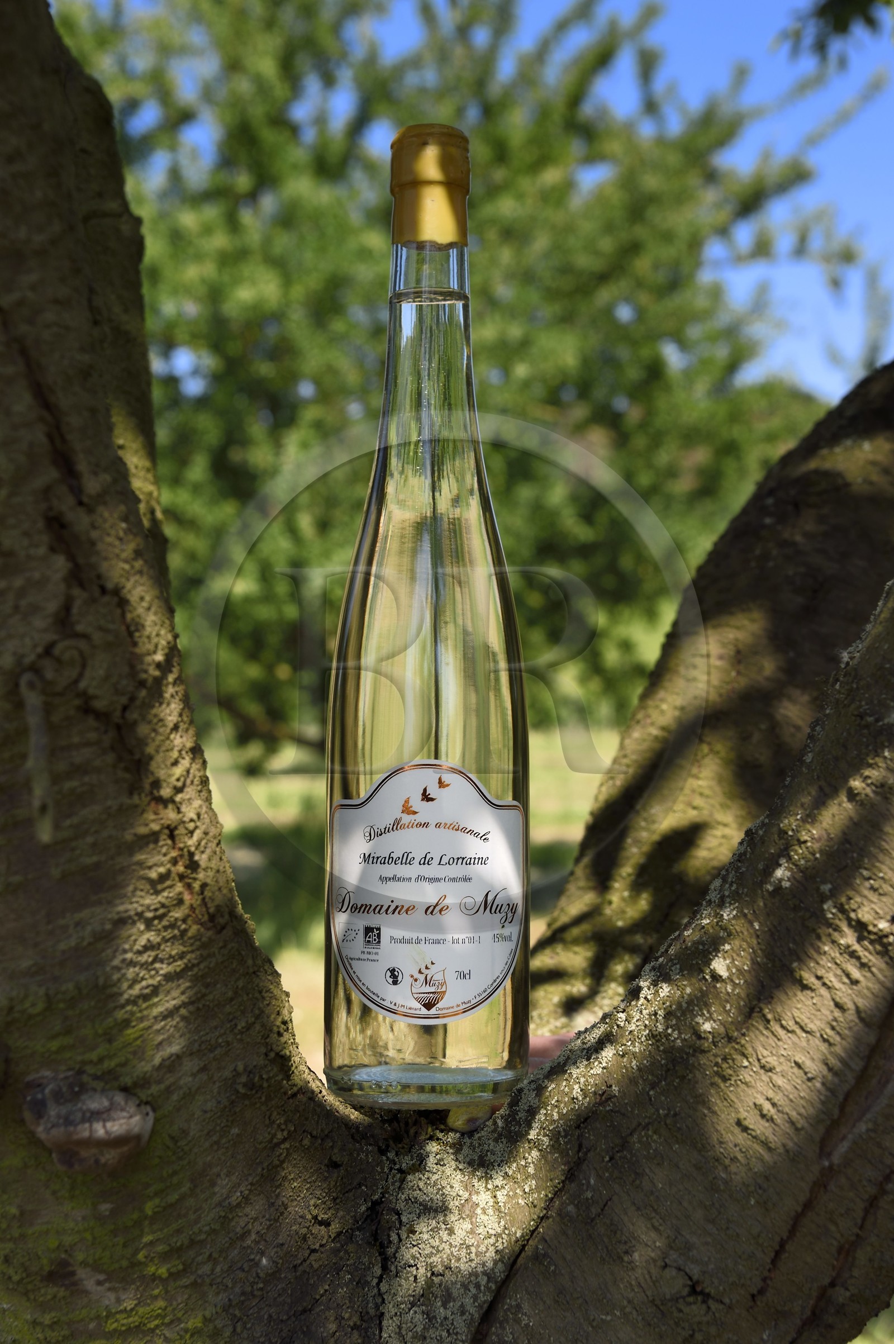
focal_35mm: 50
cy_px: 672
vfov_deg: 39.6
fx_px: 1865
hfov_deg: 27.0
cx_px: 447
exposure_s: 1/320
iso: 200
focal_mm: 50
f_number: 9
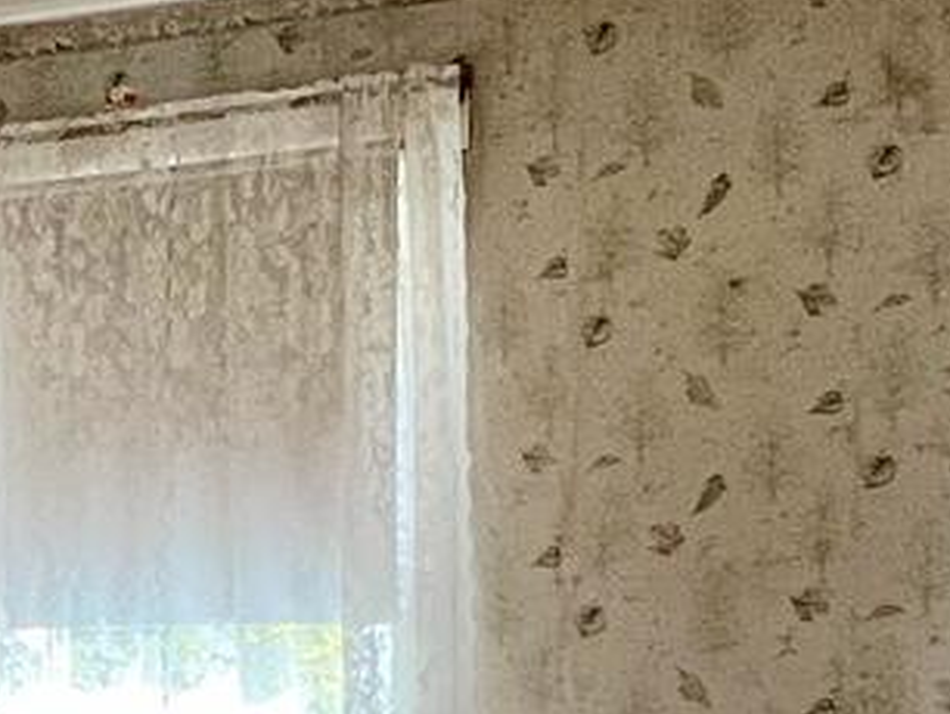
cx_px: 31
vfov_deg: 16.6
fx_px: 2389
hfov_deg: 21.8
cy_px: 720
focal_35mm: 87
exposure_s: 1/120
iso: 80
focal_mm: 1.57
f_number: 1.8
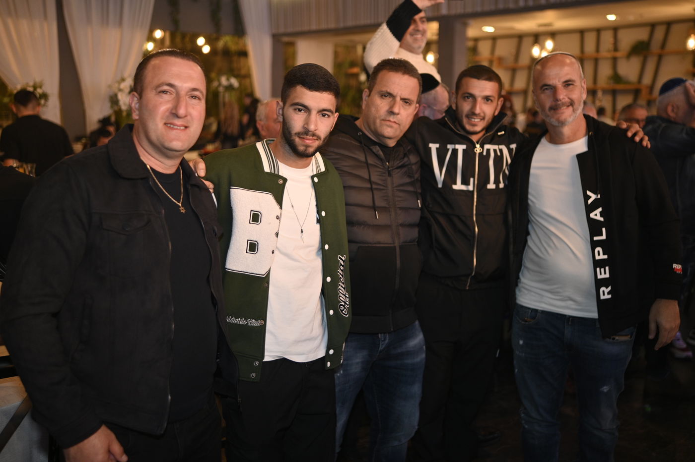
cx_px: 348
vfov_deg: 37.8
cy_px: 231
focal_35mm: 35
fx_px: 675
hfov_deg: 54.5
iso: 800
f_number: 1.8
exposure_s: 1/200
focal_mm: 35
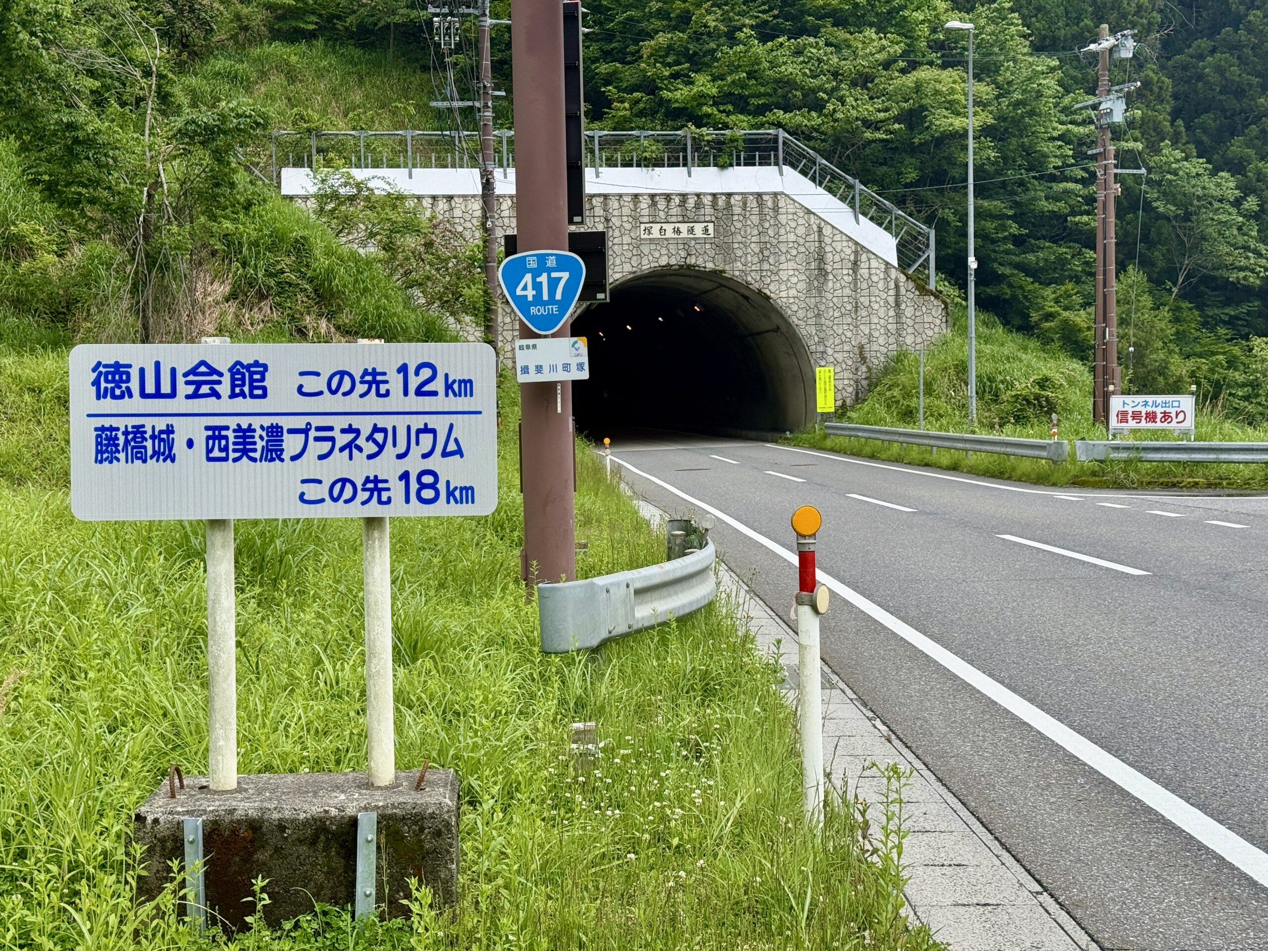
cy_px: 476
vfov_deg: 30.3
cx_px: 634
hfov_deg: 39.7
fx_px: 1758
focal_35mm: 48
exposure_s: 1/1931
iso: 80
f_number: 1.78
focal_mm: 6.76
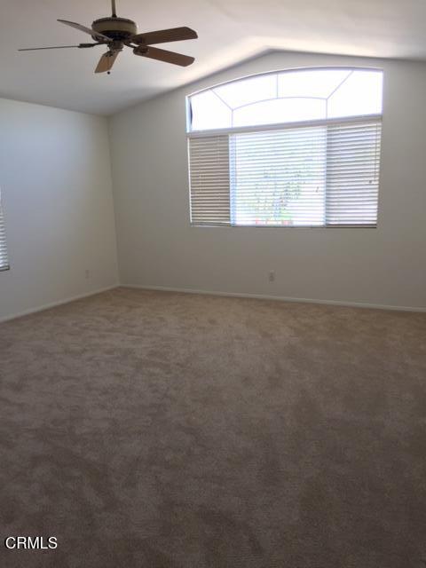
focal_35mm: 29
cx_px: 213
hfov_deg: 48.2
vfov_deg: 61.7
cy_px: 284
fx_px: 476
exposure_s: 1/60
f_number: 2.2
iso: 40
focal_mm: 4.15
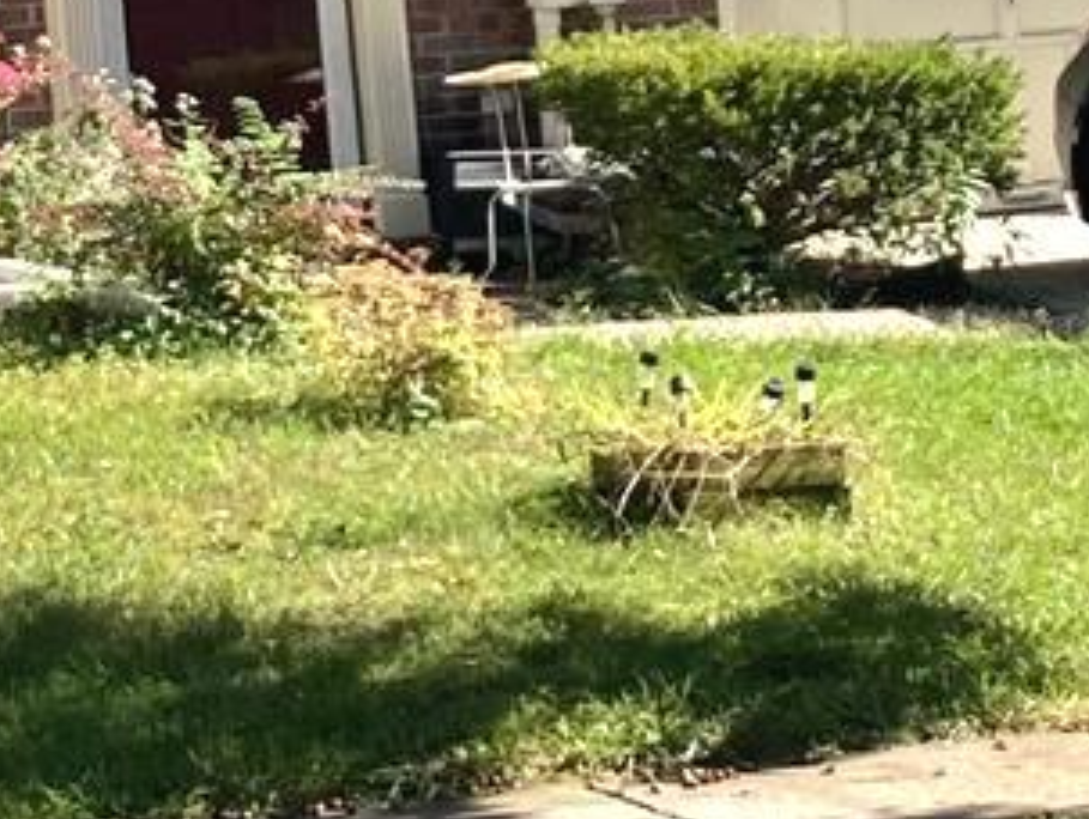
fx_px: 5953
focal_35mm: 189
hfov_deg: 10.3
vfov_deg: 7.7
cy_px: -427
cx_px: -273
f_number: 1.8
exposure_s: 1/873
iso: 20
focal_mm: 3.99
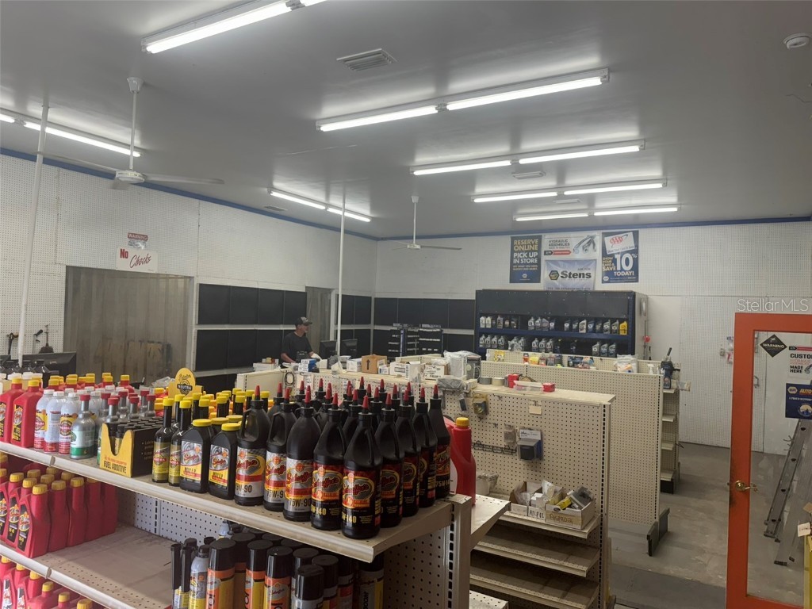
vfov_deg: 56.8
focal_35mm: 24
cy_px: 304
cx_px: 406
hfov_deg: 71.6
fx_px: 563
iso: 100
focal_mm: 6.76
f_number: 1.78
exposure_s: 1/151
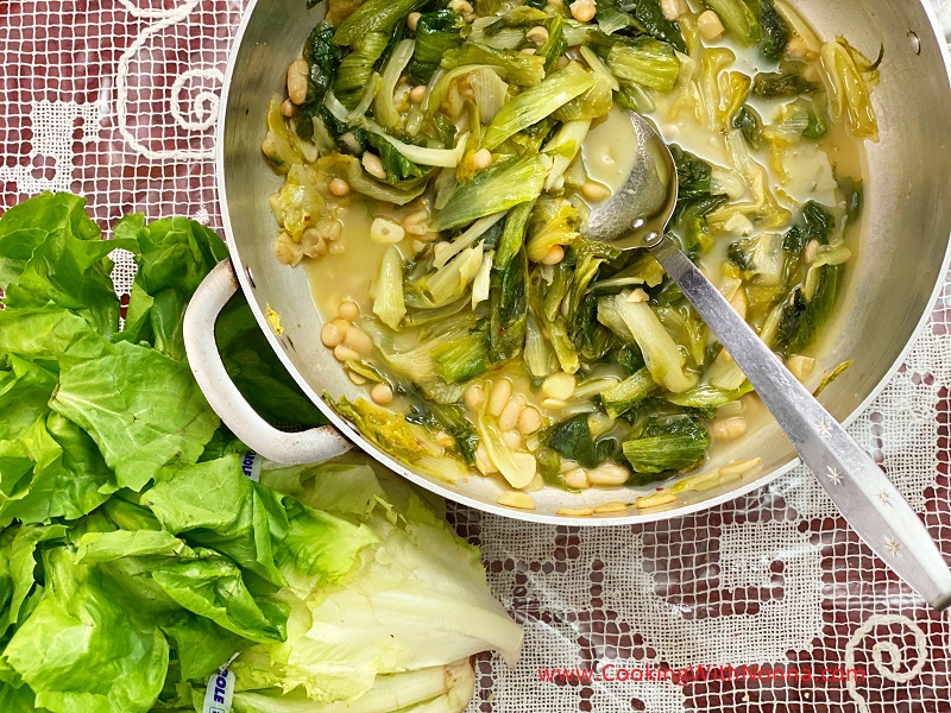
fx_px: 1429
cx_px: 476
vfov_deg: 28.0
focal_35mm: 52
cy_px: 356
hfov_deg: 36.8
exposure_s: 1/60
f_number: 2
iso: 160
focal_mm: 6
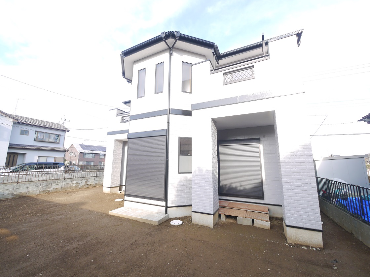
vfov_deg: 85.7
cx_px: 185
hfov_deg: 102.1
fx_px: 150
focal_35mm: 14
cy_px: 138
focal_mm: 7
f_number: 5
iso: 160
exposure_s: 1/160
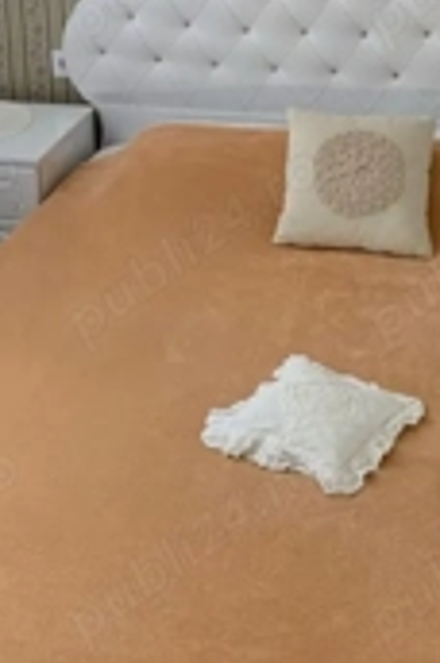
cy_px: -8
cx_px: 270
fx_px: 1160
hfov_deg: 21.4
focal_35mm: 63
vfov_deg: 29.7
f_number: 1.8
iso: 80
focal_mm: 4.25
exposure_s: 1/121
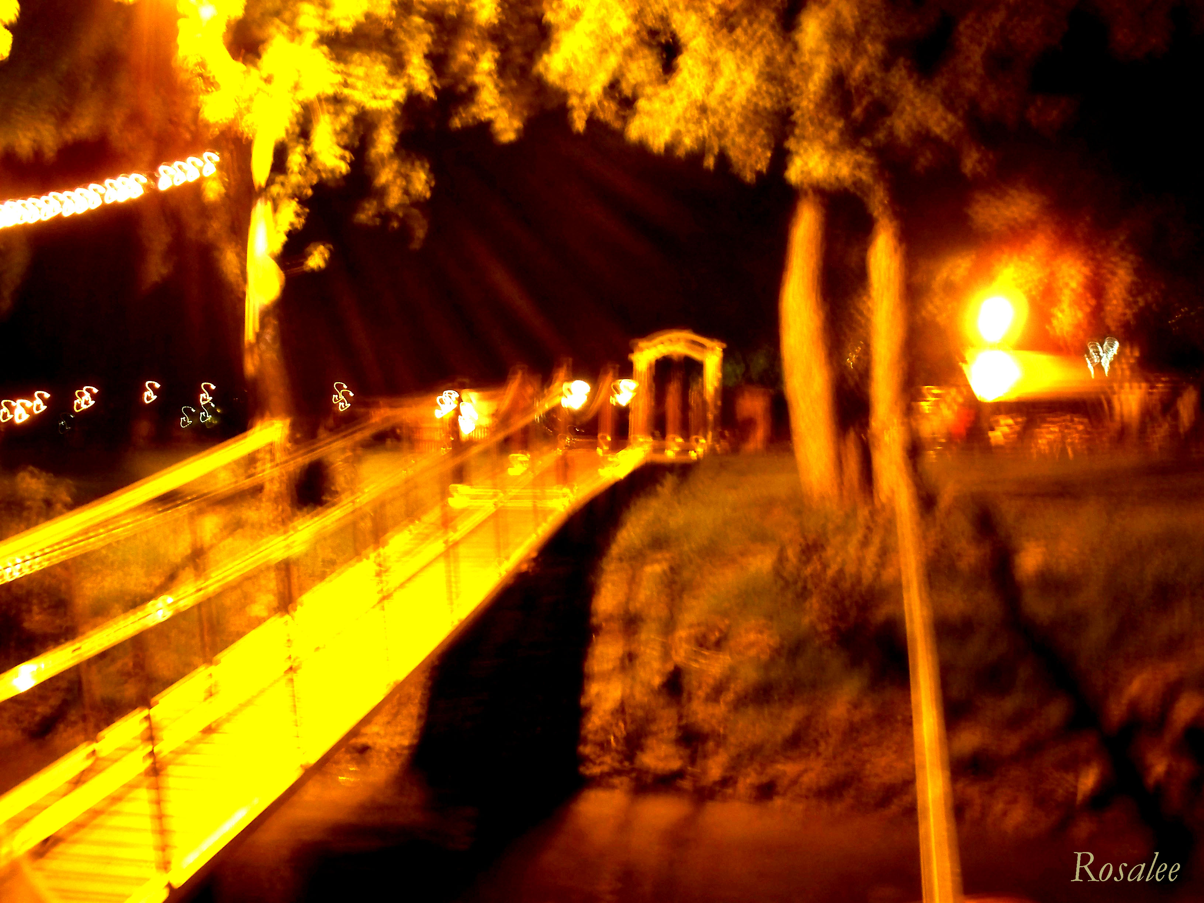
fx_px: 1252
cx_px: 602
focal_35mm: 36
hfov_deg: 51.4
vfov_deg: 39.7
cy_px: 452
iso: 400
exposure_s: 1/2
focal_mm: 7.54
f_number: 2.8
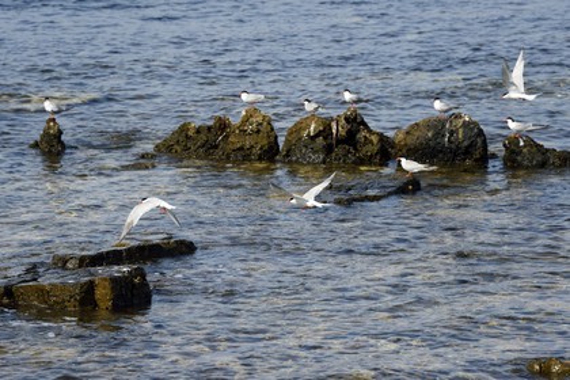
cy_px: 190
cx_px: 285
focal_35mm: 200
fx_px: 3166
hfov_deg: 10.3
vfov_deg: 6.9
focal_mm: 200
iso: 200
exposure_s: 1/500
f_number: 8
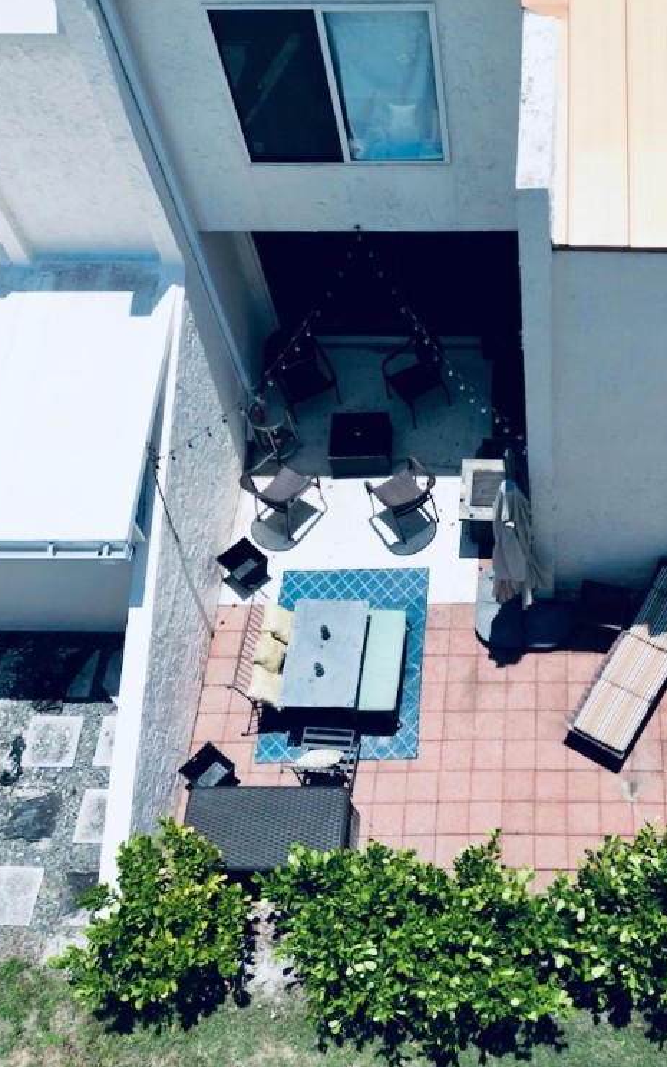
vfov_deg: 55.3
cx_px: 575
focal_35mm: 35
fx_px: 1018
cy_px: 542
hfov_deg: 34.6
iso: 120
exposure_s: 1/4000
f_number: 1.7
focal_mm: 6.72
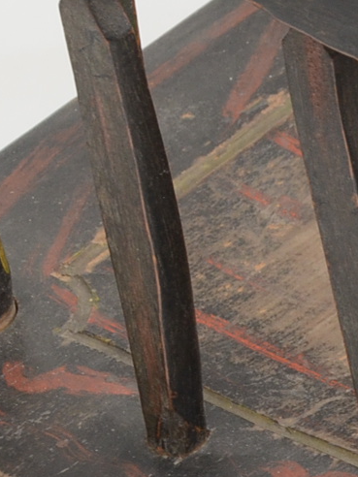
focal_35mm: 418
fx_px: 5764
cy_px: 333
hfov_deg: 3.5
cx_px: 902
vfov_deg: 4.7
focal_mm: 58
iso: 400
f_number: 8
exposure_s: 1/125
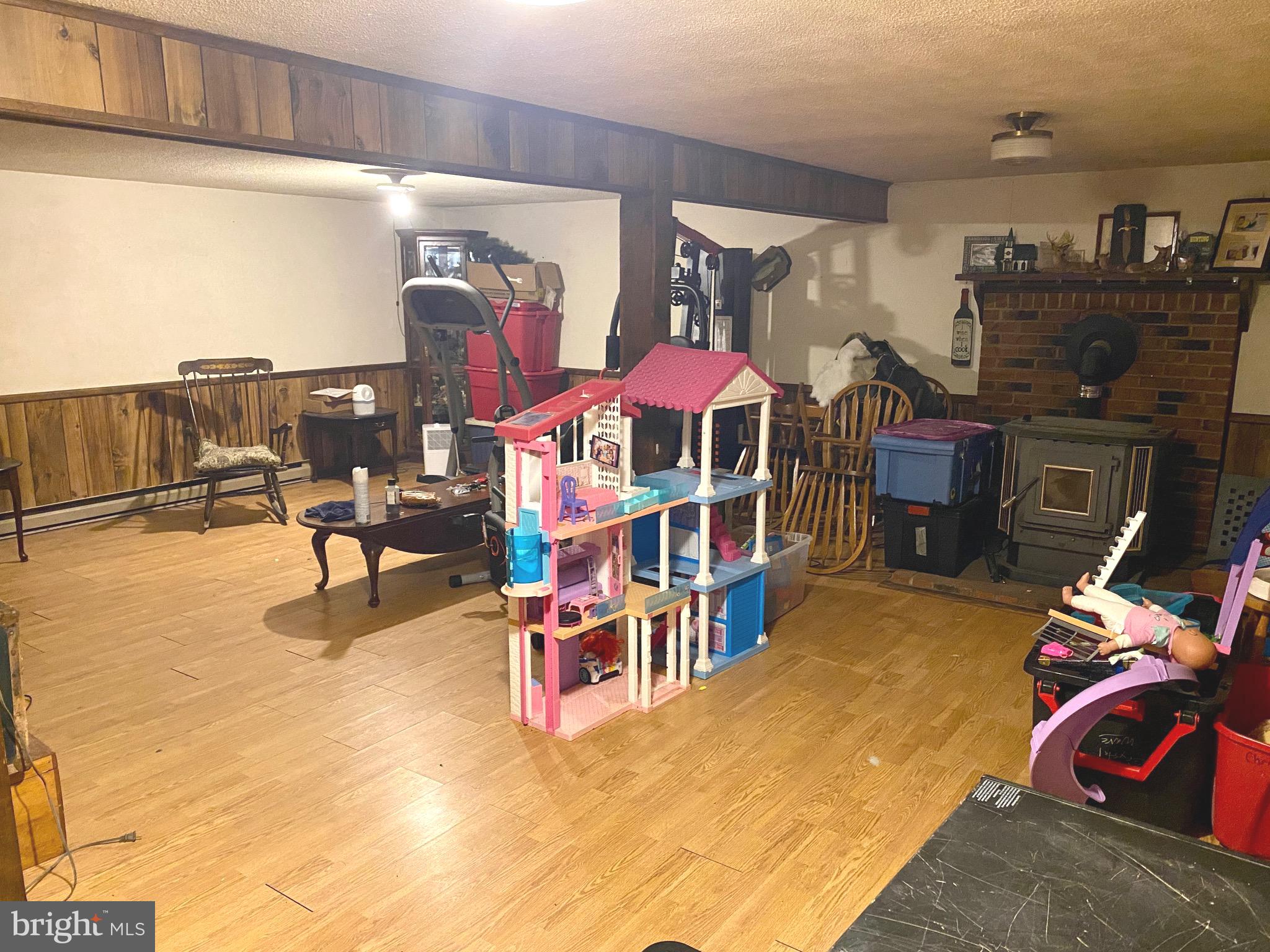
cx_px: 635
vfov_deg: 53.1
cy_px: 476
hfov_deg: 67.3
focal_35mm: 26
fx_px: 954
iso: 640
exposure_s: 1/30
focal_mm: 4.25
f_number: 1.8
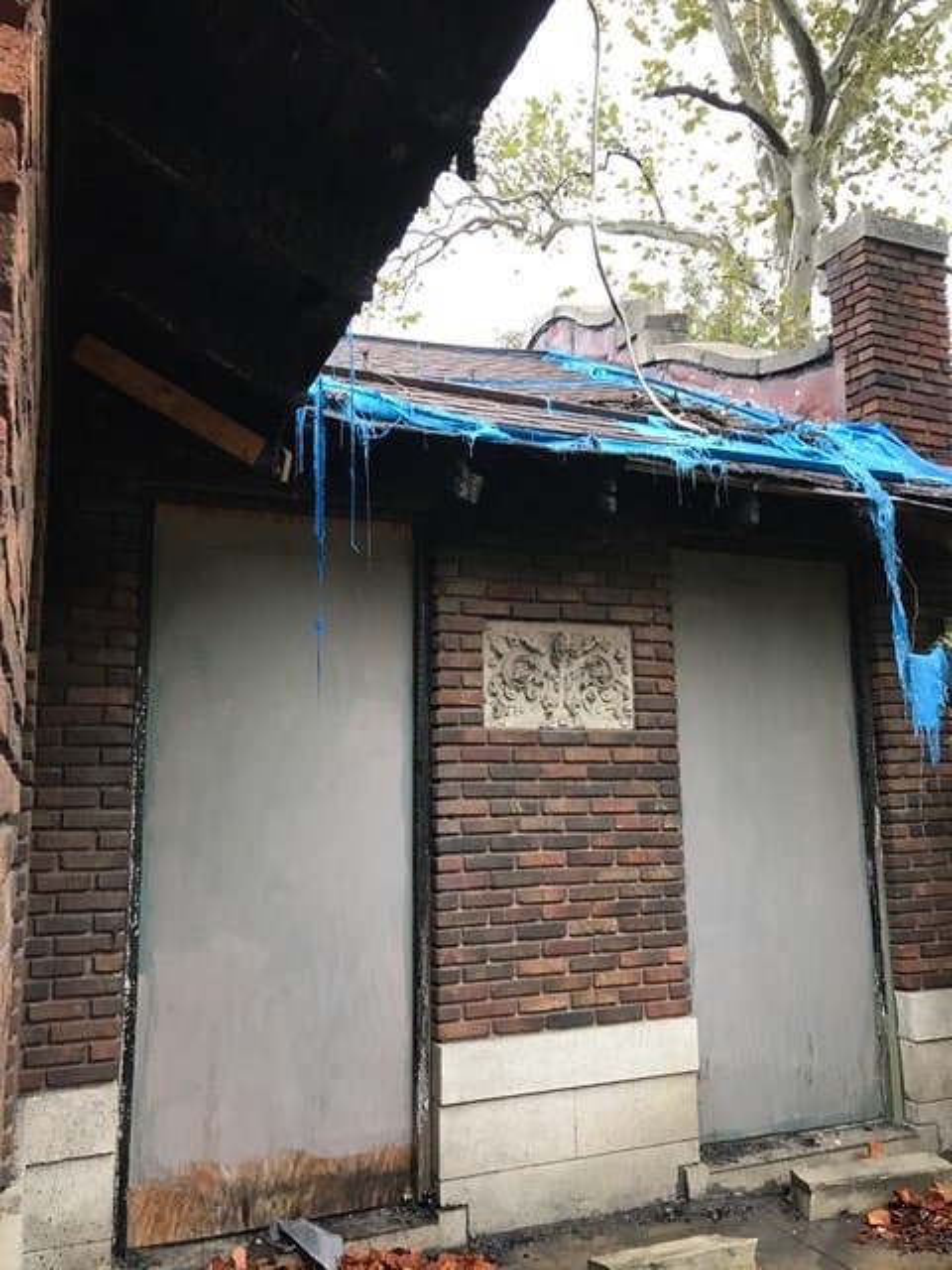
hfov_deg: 49.7
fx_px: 1027
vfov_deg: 63.4
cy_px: 635
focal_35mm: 28
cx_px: 476
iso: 40
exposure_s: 1/17
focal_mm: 3.99
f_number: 1.8
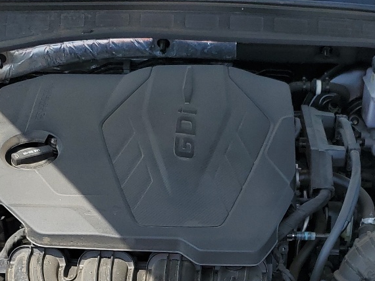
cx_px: 247
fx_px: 790
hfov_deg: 26.6
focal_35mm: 73
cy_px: 316
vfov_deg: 19.3
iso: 50
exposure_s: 1/2000
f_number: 1.5
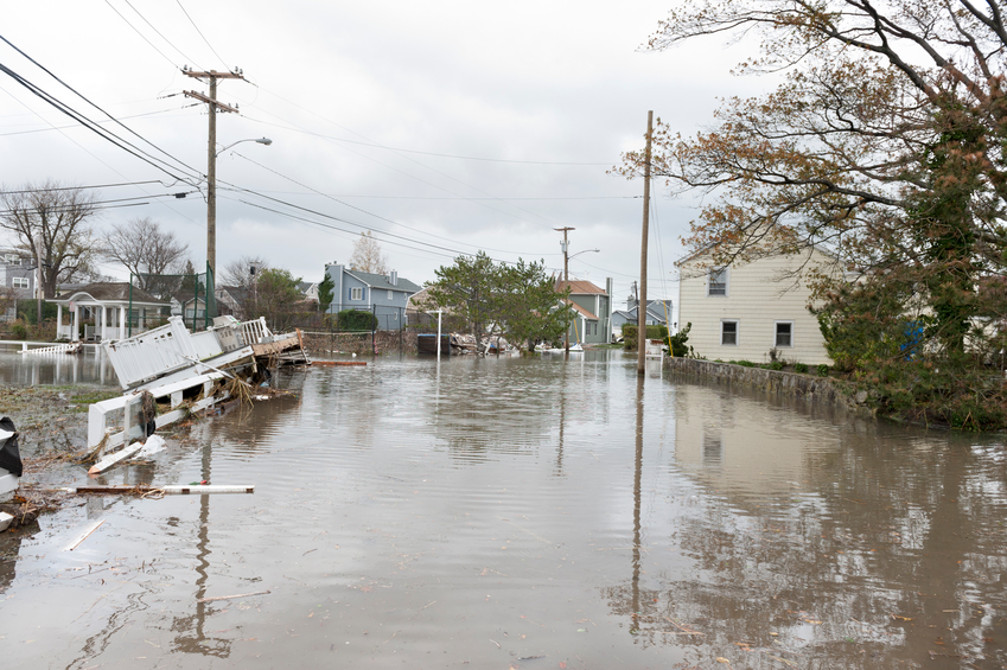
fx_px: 671
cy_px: 335
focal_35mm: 24
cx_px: 504
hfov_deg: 73.8
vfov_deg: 53.1
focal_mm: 24
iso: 100
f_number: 7.1
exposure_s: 1/200
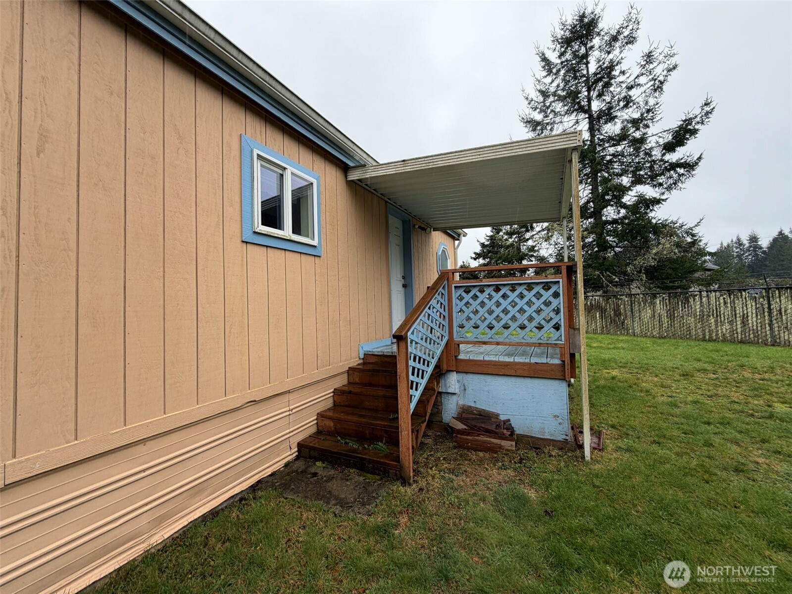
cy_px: 297
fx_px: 320
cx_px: 396
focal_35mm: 14
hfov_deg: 102.1
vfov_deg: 85.7
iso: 40
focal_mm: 2.22
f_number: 2.2
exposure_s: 1/127
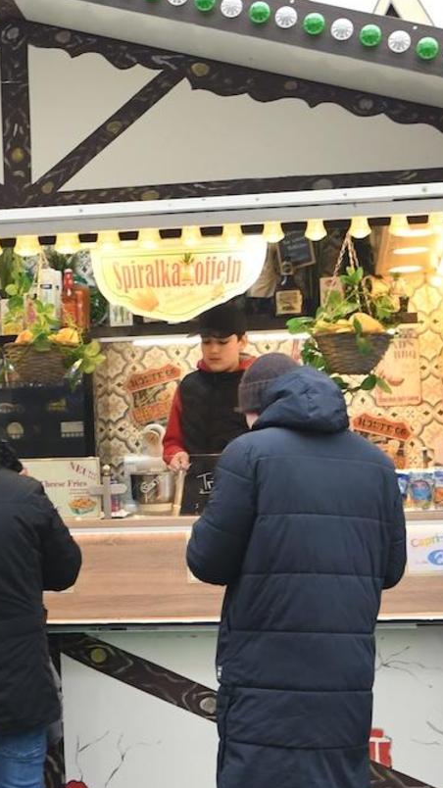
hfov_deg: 13.1
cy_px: 374
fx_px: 1880
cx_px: -93
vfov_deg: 23.7
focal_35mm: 90
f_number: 6.3
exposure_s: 1/100
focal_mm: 24
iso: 1000
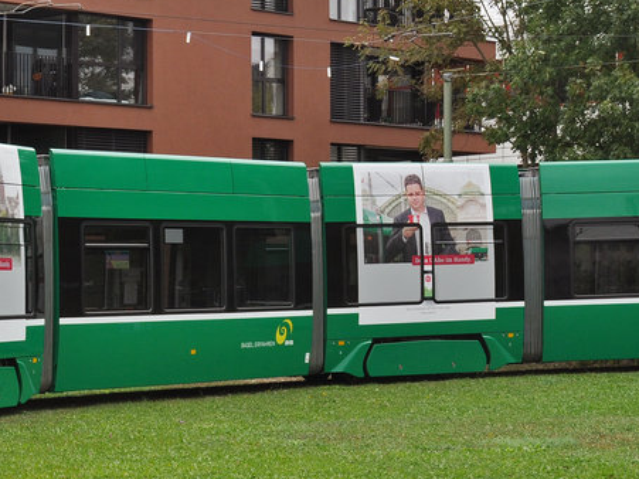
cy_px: 125
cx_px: -171
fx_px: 2122
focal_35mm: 115
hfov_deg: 16.3
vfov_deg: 12.8
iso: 200
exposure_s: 1/200
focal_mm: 30
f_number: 7.1
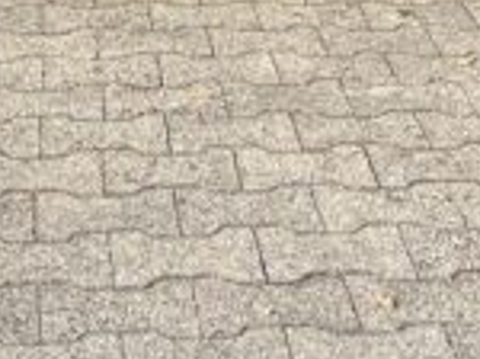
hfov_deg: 14.2
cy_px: -542
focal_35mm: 139
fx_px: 1924
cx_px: 118
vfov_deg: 9.3
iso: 50
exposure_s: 1/991
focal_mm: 5.7
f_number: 1.5
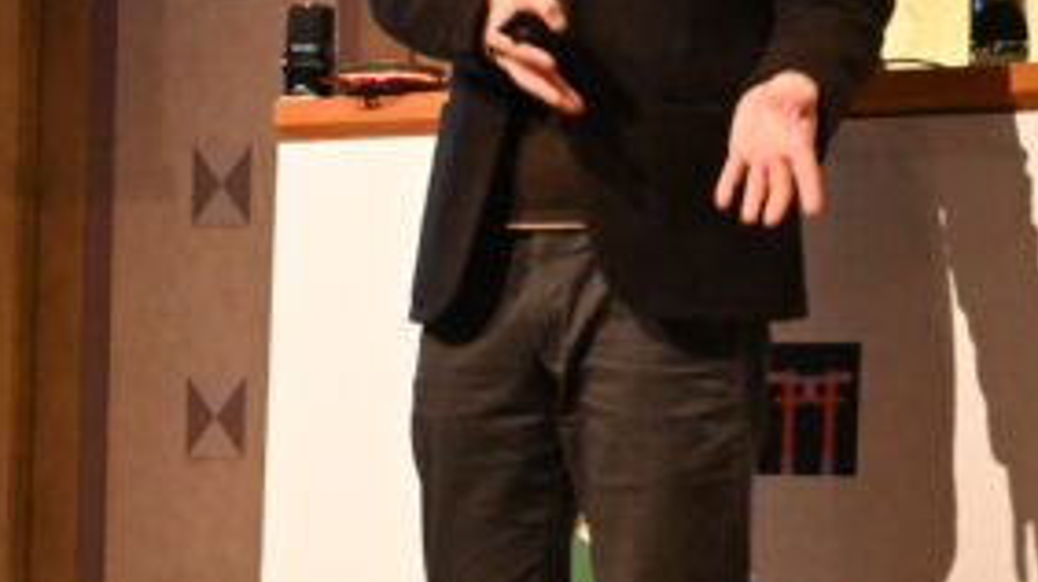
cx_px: 427
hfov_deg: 12.0
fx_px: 4950
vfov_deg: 6.7
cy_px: 284
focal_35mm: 180
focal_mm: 42
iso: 9000
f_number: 5.6
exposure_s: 1/60
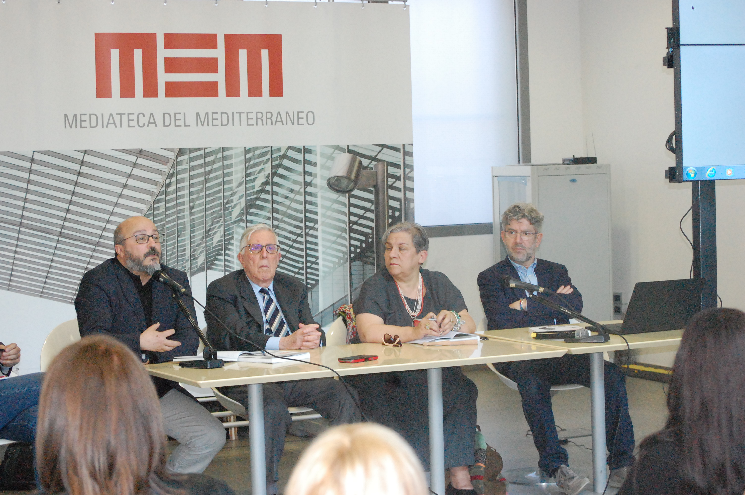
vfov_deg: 16.5
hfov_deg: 24.6
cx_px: 372
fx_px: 1706
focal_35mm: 82
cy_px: 248
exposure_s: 1/125
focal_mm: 55
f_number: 5.6
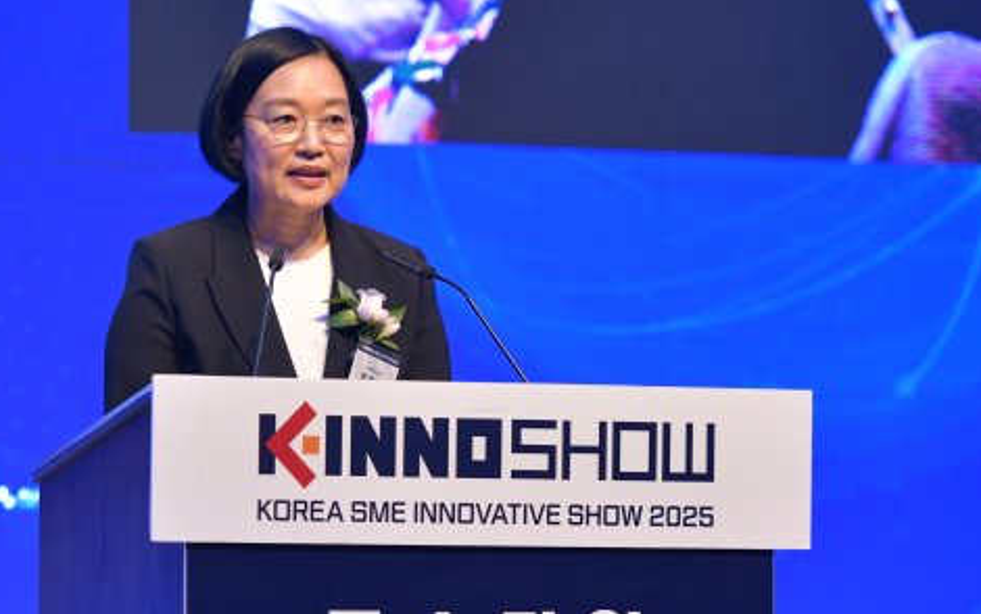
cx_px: 276
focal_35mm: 243
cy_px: 321
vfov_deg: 5.4
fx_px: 6498
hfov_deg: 8.6
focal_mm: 140
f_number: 4.5
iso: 1600
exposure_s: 1/200
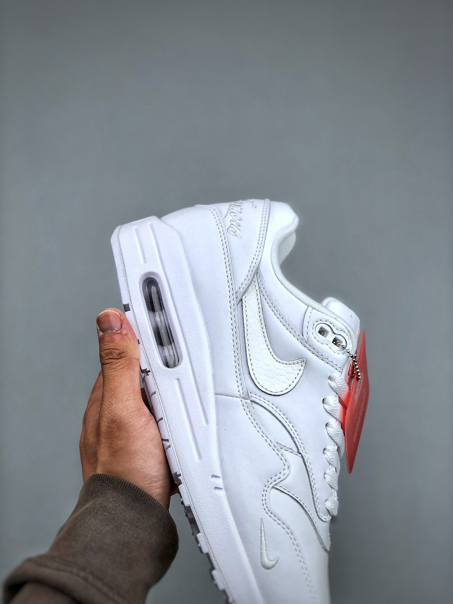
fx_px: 995
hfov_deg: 25.7
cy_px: 302
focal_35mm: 57
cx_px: 226
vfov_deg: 33.8
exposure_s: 1/100
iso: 25
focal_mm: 6.6
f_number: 2.8
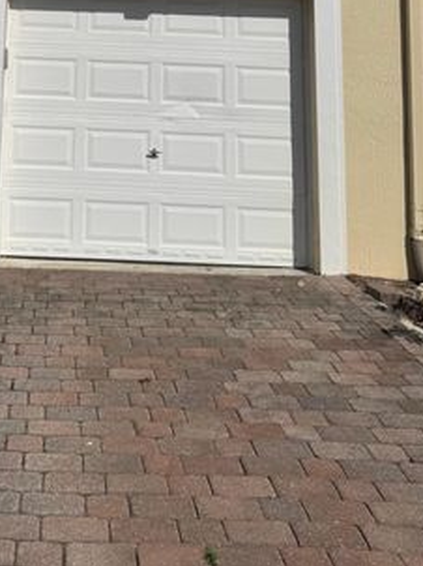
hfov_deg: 26.8
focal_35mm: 53
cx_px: 62
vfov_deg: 32.0
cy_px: -57
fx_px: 865
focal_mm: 6.76
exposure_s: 1/12346
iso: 64
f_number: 1.78
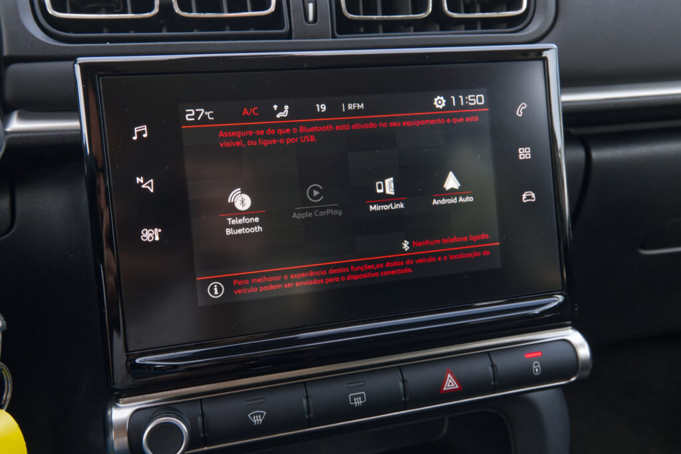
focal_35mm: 33
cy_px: 227
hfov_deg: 57.2
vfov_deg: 40.0
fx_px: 624
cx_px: 340
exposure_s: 1/100
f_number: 8
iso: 2000
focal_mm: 22.1
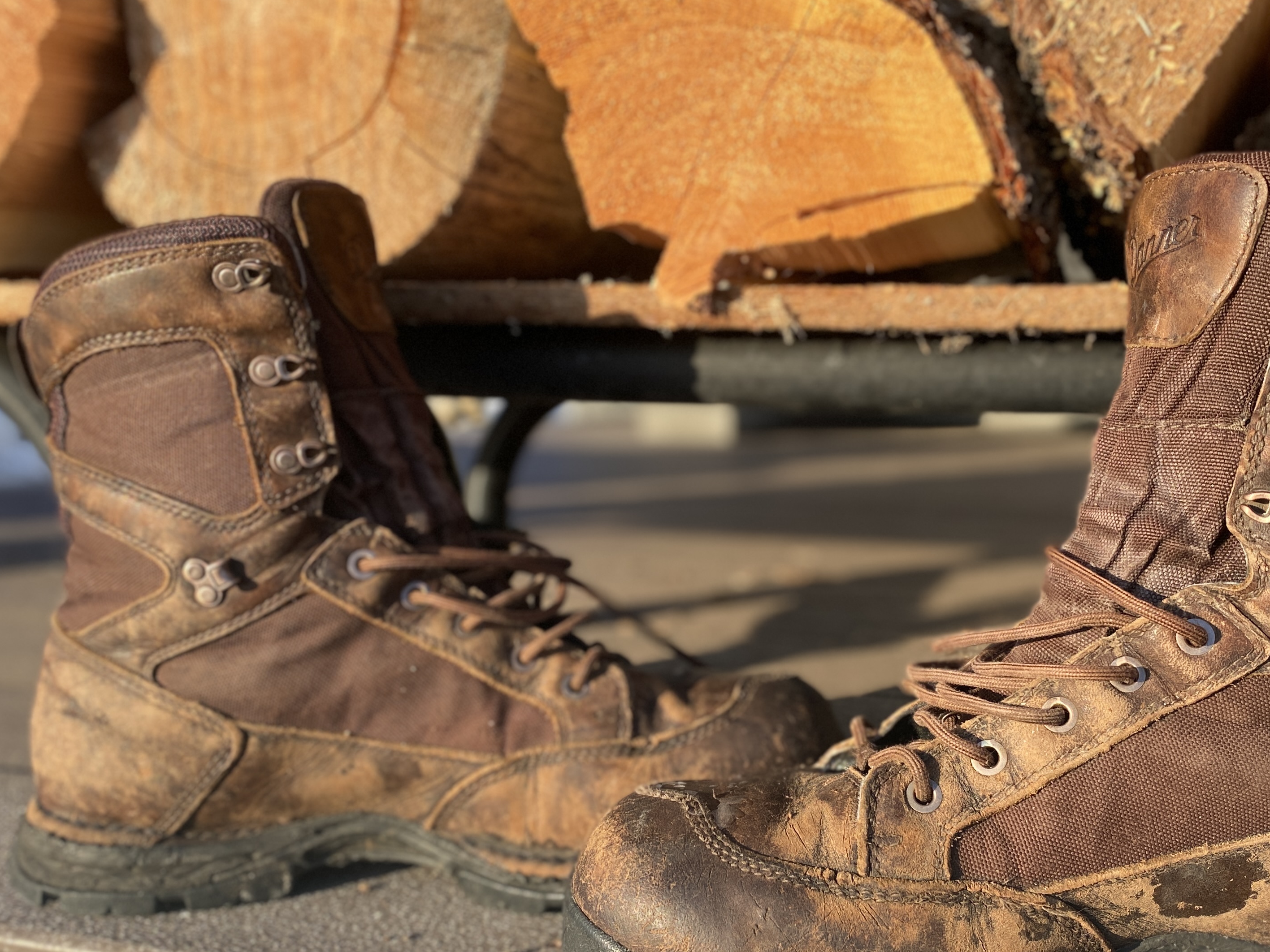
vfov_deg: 38.5
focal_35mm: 37
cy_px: 586
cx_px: 759
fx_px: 1358
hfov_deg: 49.8
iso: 32
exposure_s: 1/827
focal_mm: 4.25
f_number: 1.8
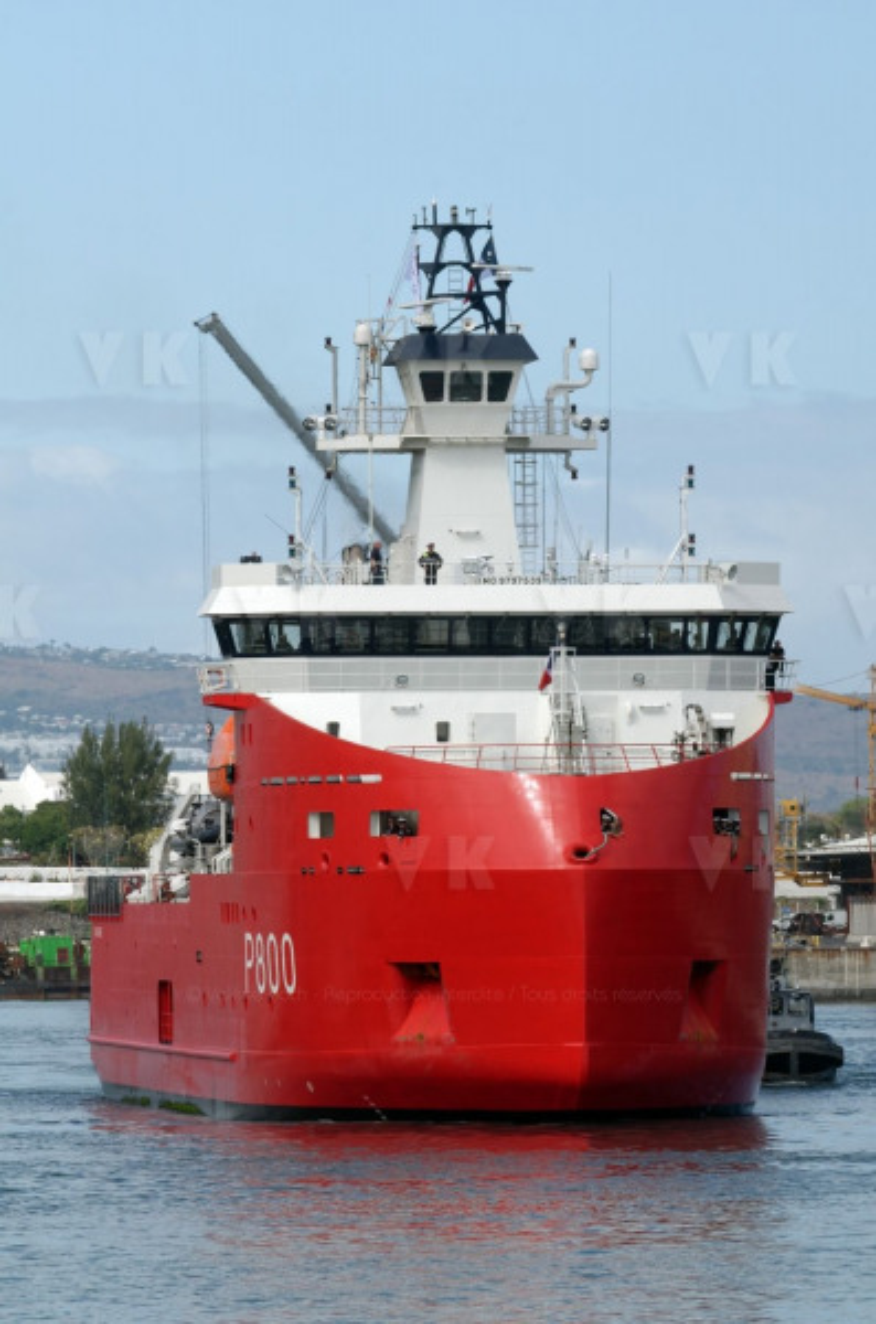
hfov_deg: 4.6
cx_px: 438
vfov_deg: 6.9
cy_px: 662
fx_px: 11006
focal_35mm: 300
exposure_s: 1/250
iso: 160
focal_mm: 200
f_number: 11
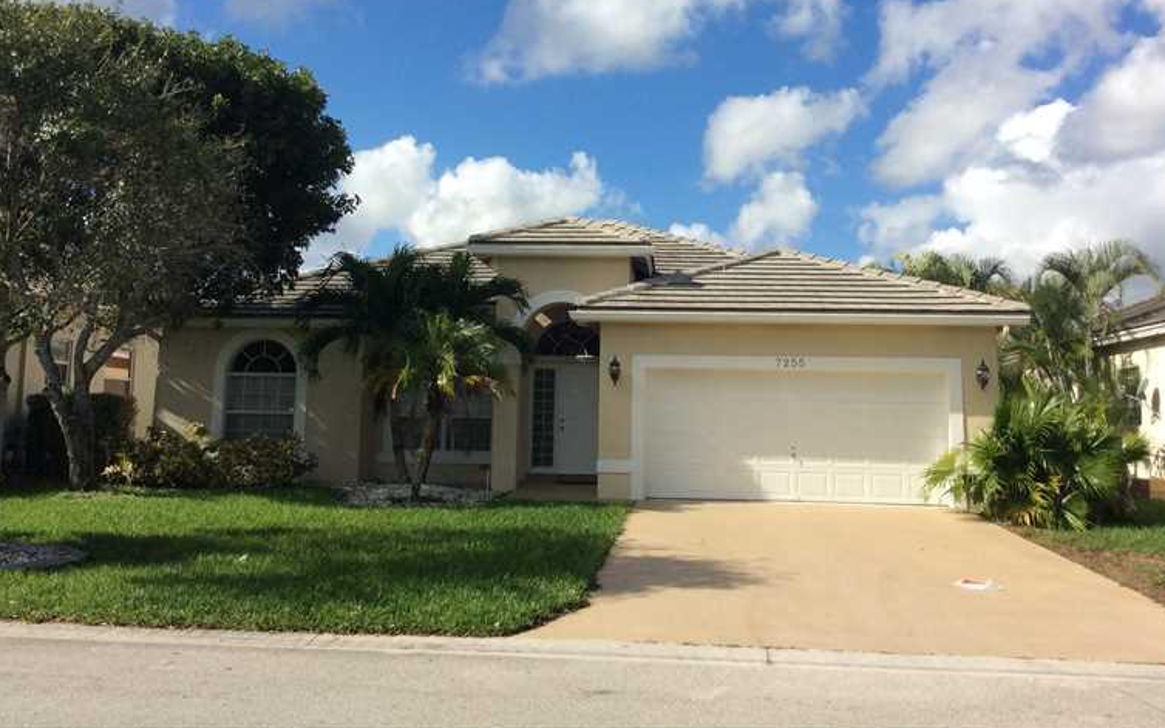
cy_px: 272
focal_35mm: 36
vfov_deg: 35.1
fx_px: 1143
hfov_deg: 54.0
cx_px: 590
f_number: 2.4
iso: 32
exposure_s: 1/1845
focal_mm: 3.3
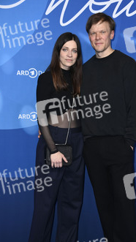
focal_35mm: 86
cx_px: 94
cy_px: 145
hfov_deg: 14.0
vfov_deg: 24.7
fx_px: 552
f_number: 5.6
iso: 800
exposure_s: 1/250
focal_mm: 68
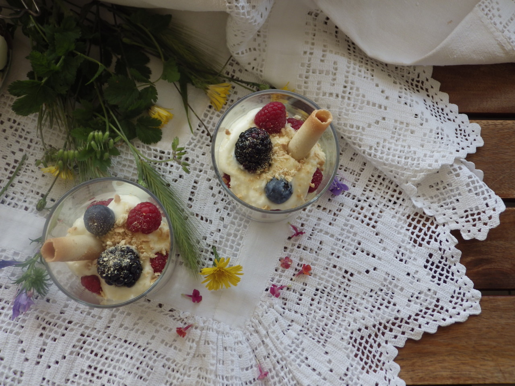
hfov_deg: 38.2
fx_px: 744
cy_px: 193
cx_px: 258
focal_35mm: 50
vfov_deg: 29.1
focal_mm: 9
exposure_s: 1/100
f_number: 3.8
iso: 100
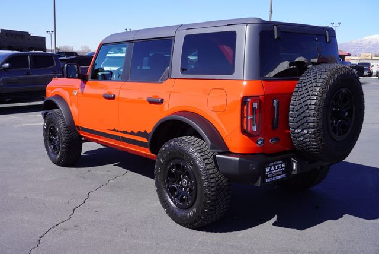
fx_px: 395
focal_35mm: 38
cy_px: 127
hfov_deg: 51.2
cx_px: 190
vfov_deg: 35.6
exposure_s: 1/125
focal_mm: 25
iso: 100
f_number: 9
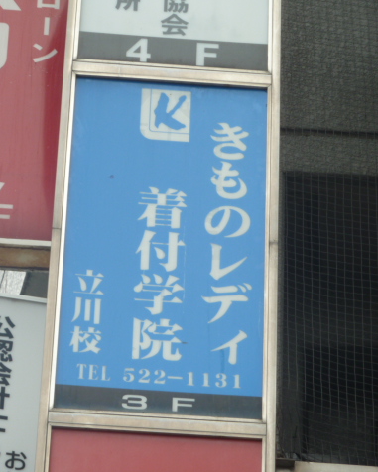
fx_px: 2698
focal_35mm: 193
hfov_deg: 8.0
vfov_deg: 10.0
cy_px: 236
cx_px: 190
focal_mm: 24.1
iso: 80
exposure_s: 1/60
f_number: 4.5
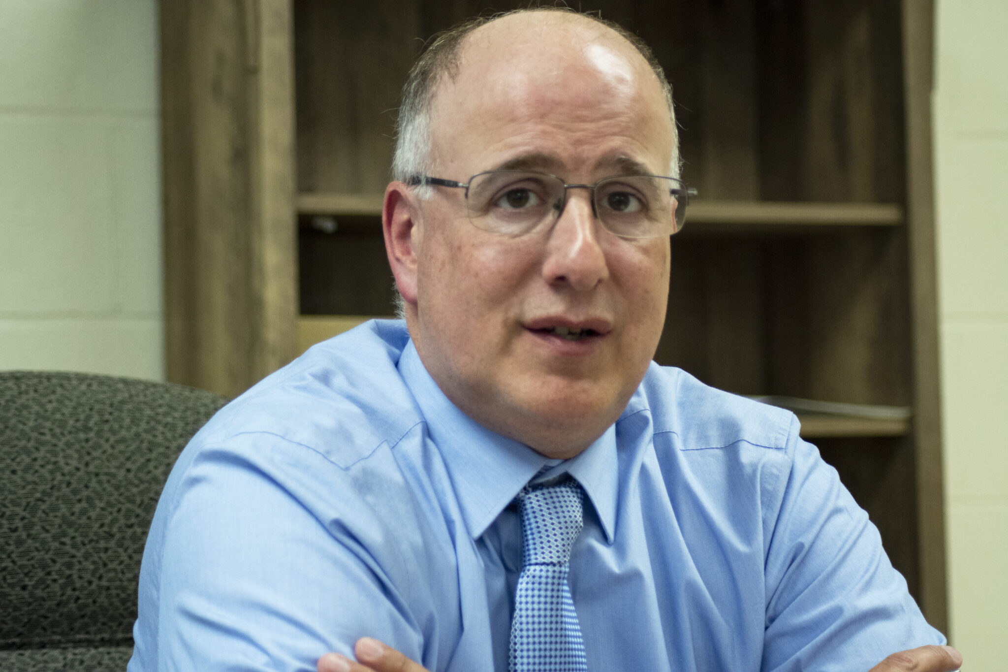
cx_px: 504
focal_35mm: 117
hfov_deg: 17.5
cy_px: 336
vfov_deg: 11.7
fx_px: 3275
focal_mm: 78
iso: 1400
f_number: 4
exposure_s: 1/250
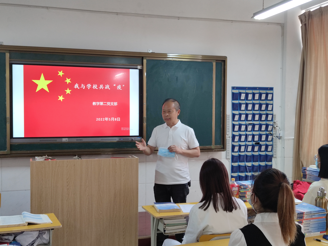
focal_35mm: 43
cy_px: 123
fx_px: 407
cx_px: 164
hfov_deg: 43.9
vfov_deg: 33.6
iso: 262
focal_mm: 6.72
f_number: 1.69
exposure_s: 1/100
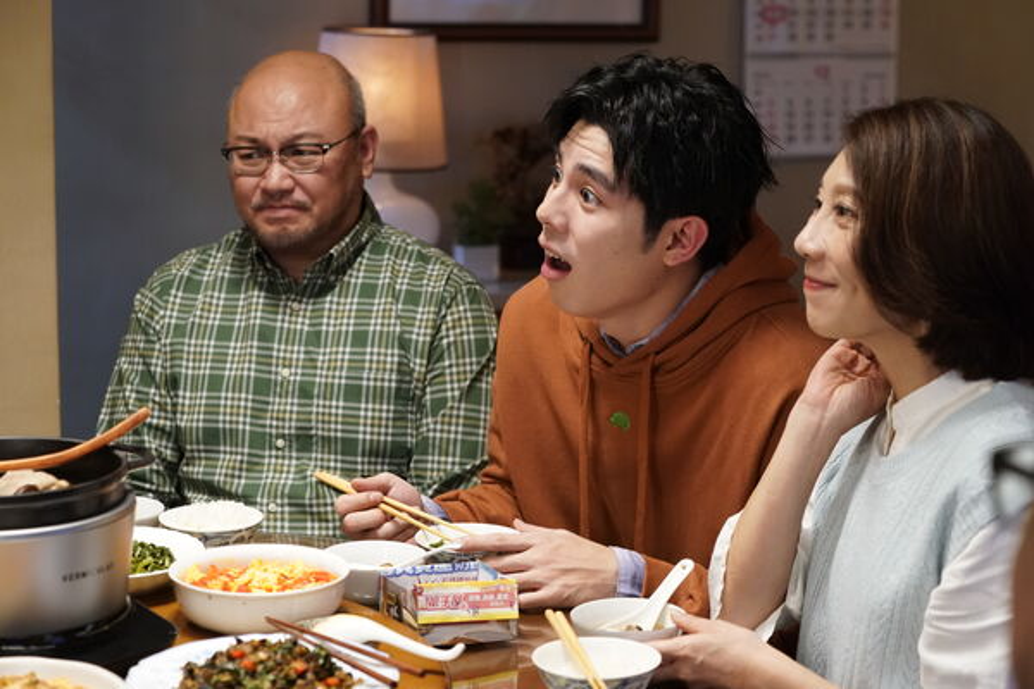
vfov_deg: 17.3
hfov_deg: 25.7
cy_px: 344
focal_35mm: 79
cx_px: 517
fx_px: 2269
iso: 5000
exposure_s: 1/125
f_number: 4.5
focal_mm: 79
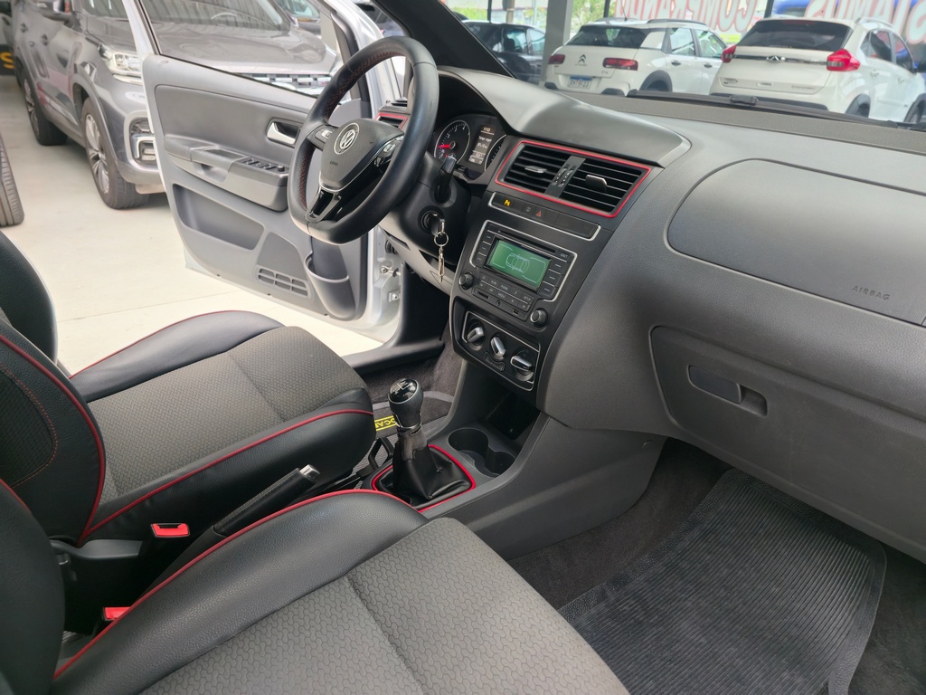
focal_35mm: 23
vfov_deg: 58.9
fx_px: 615
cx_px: 463
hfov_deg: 73.9
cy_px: 348
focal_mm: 6.3
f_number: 1.7
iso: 160
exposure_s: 1/40
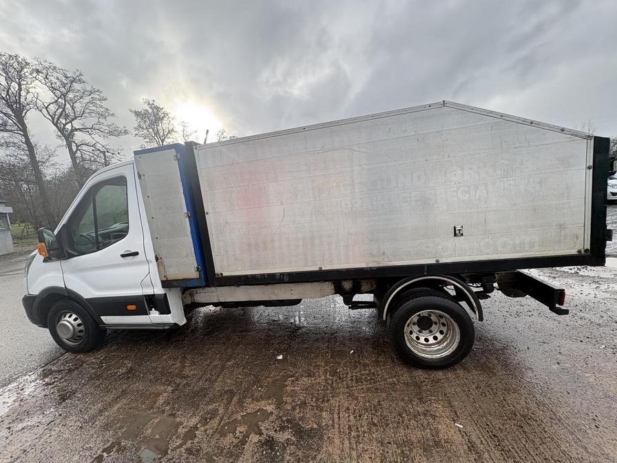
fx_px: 250
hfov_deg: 102.1
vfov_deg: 85.7
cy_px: 232
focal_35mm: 14
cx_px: 308
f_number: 2.2
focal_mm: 2.22
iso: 40
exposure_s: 1/344
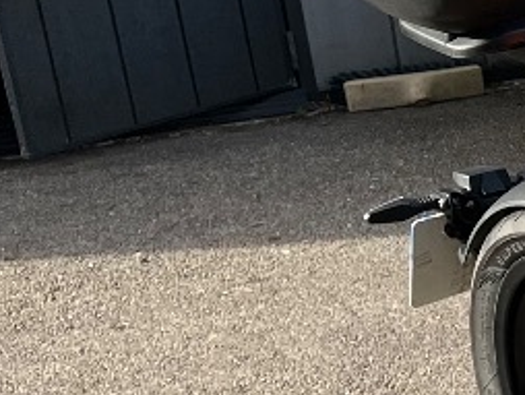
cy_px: 412
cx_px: 1308
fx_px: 1989
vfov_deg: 11.2
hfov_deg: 11.8
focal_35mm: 131
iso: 50
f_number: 1.6
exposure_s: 1/396
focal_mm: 5.1
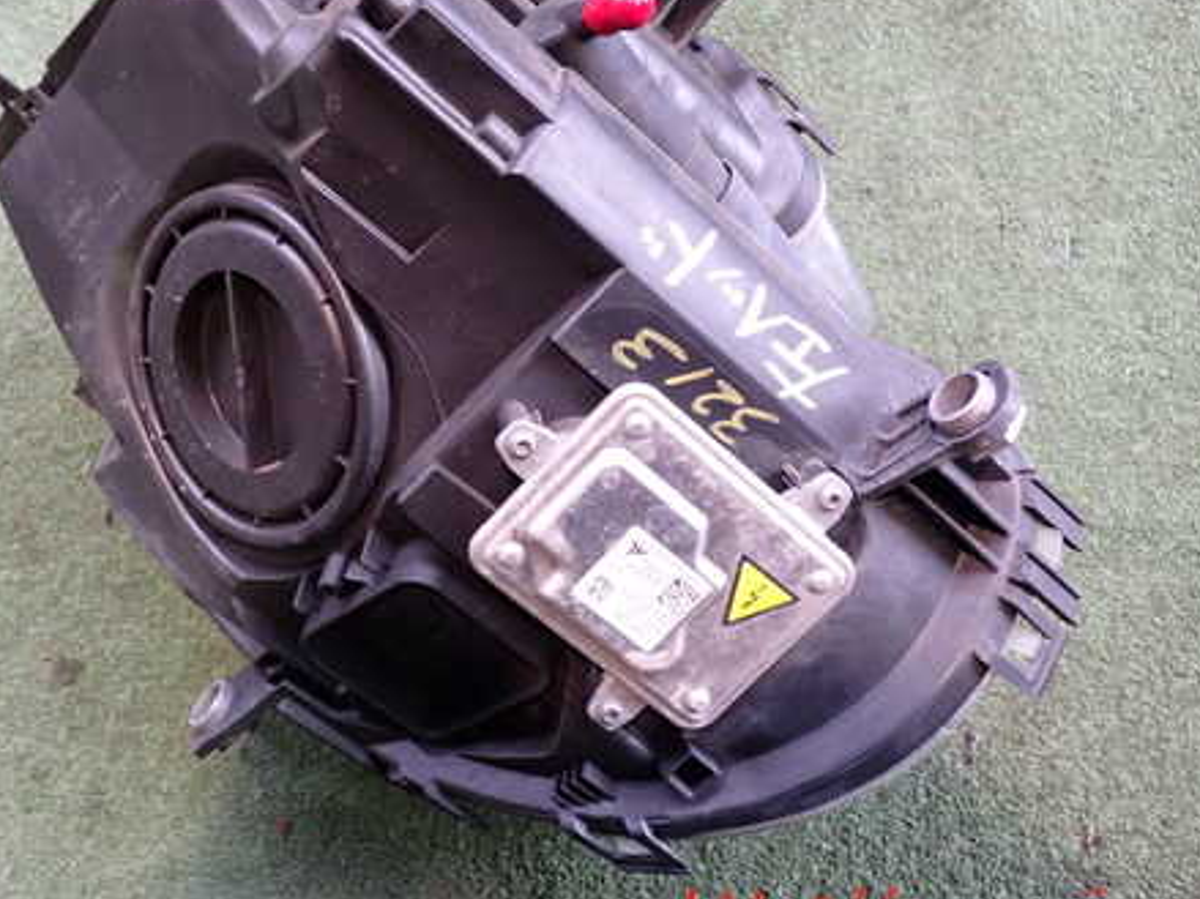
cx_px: 484
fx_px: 1421
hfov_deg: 45.6
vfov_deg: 34.9
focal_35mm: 41
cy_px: 336
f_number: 2.3
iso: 250
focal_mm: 5.4
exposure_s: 1/30
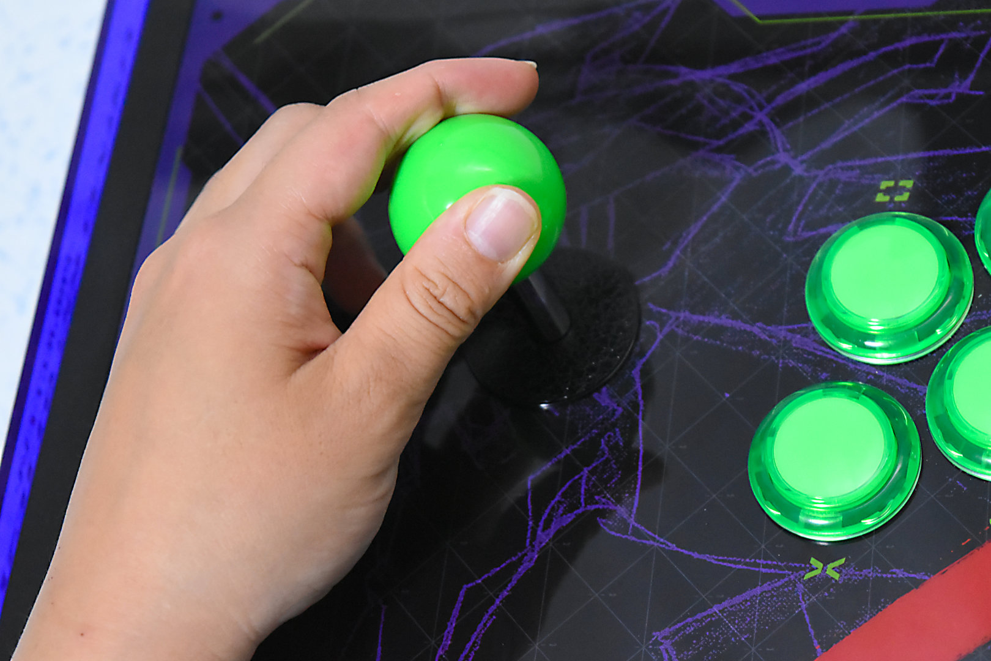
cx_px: 496
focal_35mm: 82
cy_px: 330
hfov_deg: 24.6
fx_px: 2271
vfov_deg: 16.6
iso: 5000
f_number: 5.6
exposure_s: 1/60
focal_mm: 55
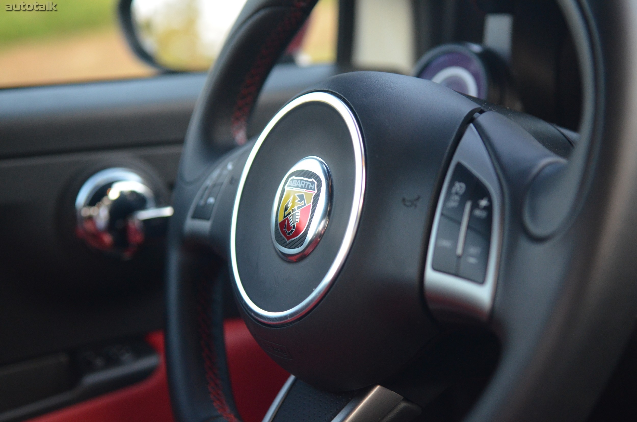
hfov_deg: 35.1
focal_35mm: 57
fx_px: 1007
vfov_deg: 23.7
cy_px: 211
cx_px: 318
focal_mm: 38
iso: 1600
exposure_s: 1/125
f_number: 2.8
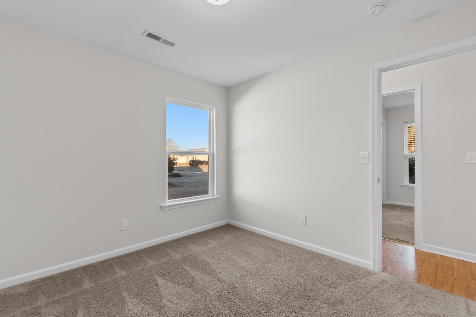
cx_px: 238
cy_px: 158
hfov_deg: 100.4
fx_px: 198
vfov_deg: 77.3
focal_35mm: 15
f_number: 4.5
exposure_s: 1
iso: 100
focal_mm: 10
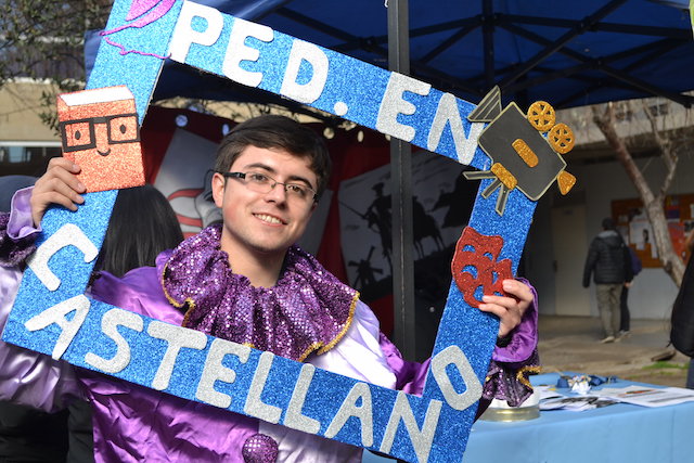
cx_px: 347
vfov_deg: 25.1
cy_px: 232
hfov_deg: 36.9
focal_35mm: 54
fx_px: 1041
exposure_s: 1/125
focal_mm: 36
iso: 160
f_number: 5.6
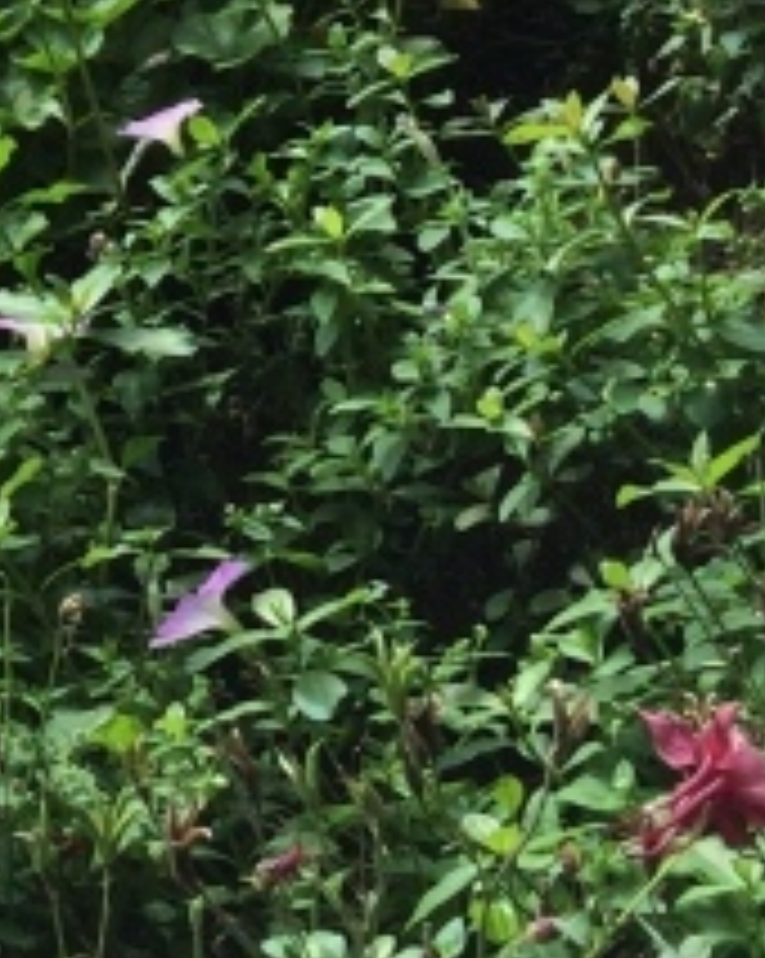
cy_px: -720
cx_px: -814
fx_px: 3996
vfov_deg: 12.6
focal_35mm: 141
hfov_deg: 10.0
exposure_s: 1/612
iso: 32
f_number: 2.2
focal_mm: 4.12
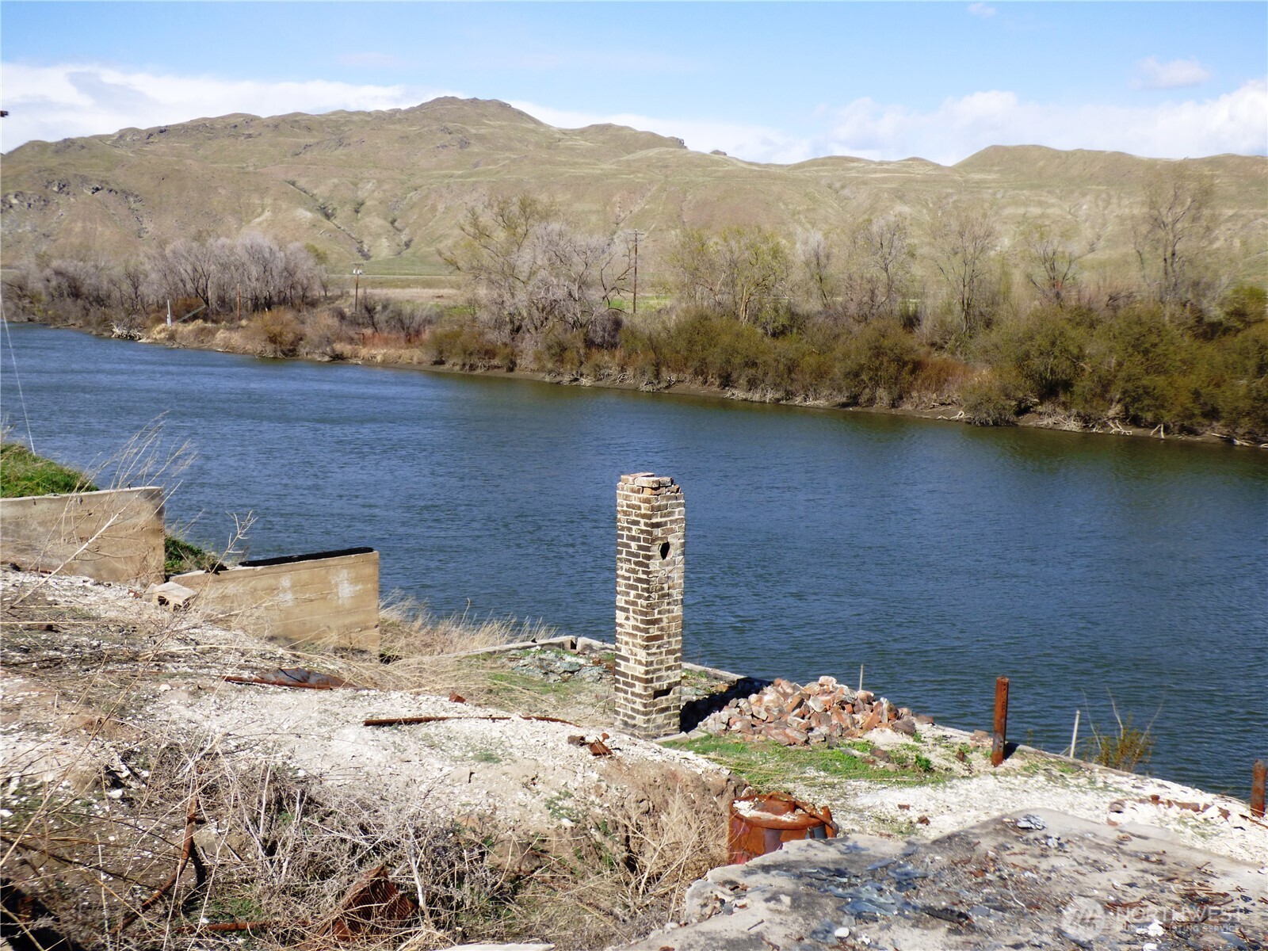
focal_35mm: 41
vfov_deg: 35.1
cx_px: 634
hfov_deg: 45.8
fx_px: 1502
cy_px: 476
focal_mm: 7.07
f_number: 3.6
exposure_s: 1/1000
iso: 100
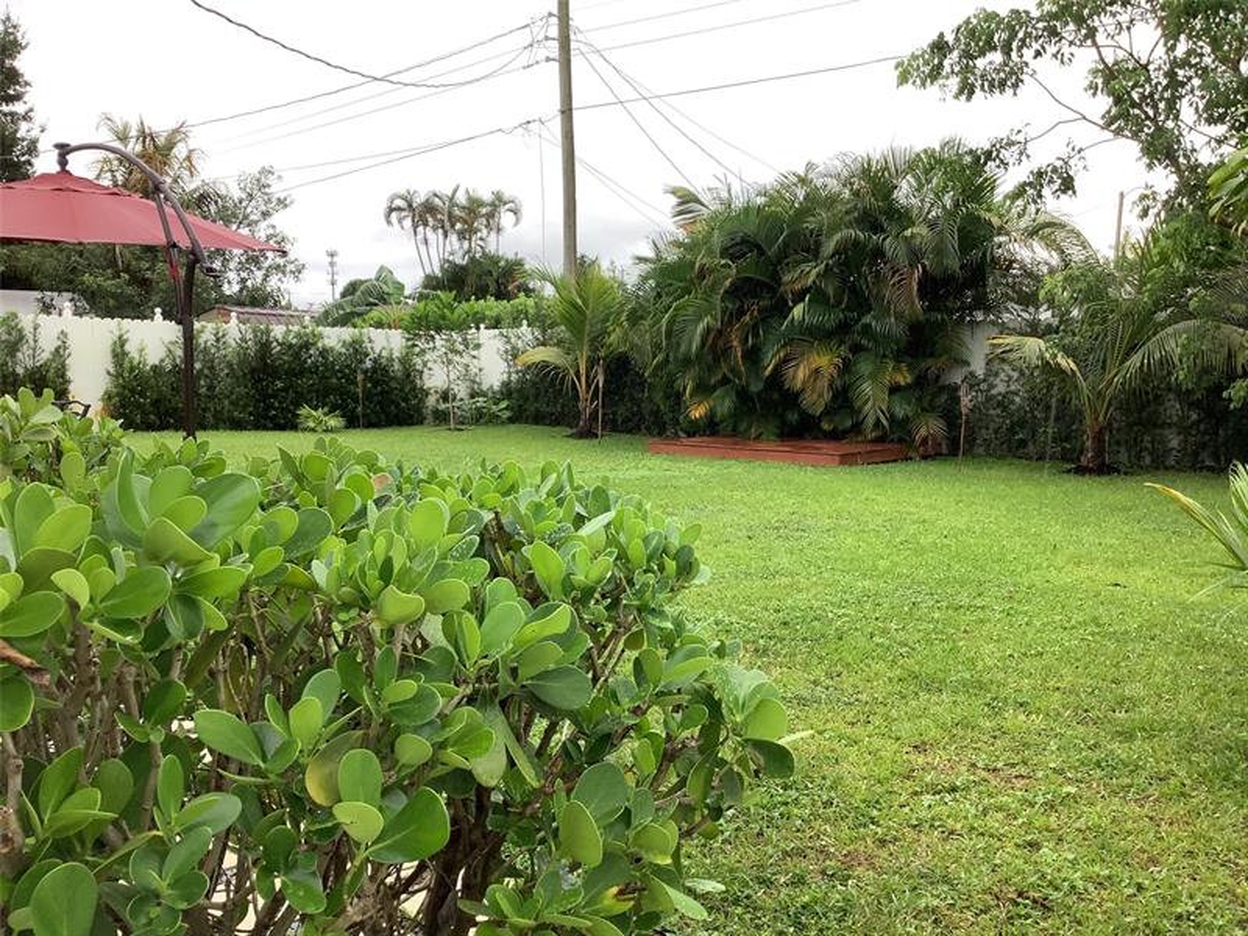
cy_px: 468
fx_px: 1118
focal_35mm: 31
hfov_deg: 58.4
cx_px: 624
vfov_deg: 45.4
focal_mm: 3.3
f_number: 2.4
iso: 25
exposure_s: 1/170
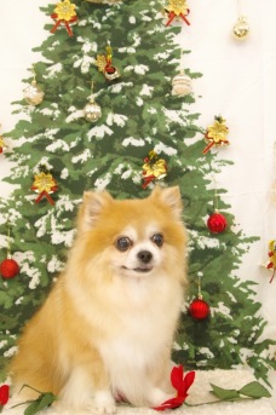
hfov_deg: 27.5
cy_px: 202
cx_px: 132
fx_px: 565
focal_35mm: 49
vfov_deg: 40.4
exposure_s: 1/100
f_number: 3.5
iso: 1600
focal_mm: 28
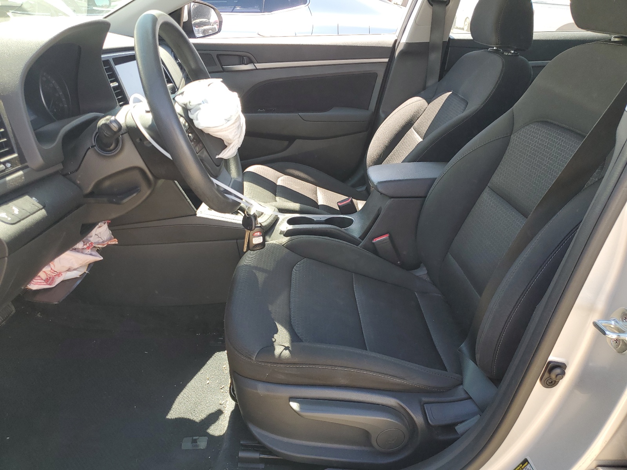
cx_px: 314
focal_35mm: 26
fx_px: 471
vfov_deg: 53.1
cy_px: 235
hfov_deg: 67.3
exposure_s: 1/278
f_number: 1.5
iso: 50
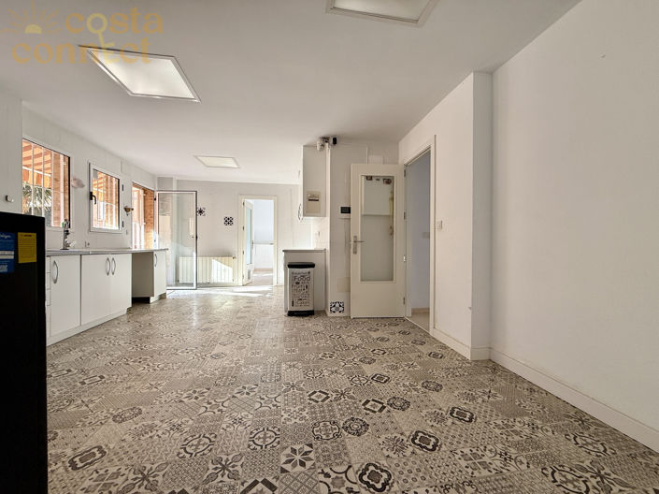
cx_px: 330
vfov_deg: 85.6
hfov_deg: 102.1
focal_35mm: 14
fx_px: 266
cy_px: 247
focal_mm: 2.22
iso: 64
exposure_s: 1/109
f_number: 2.2
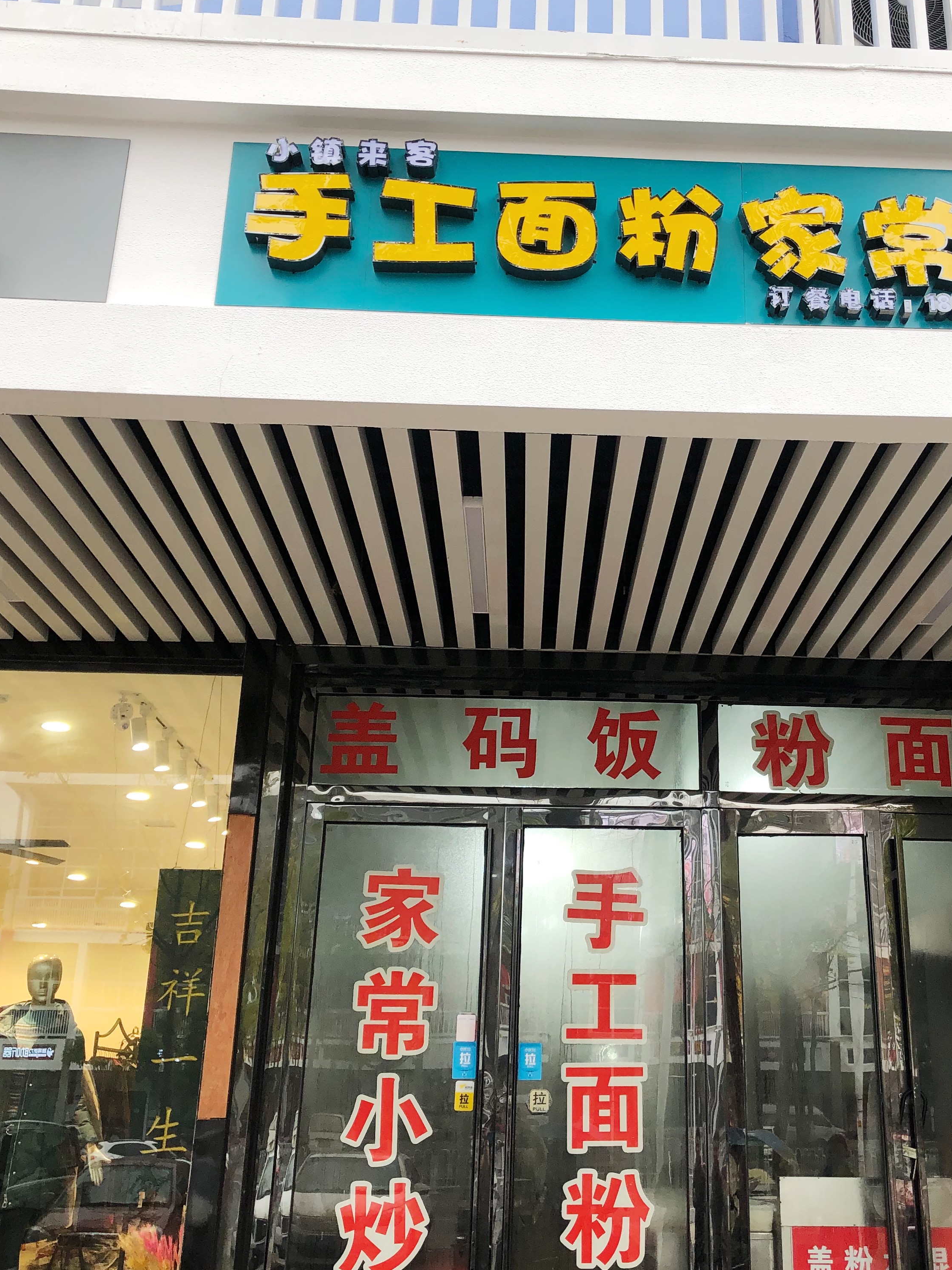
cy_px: 579
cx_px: 617
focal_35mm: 38
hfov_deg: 37.4
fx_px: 1394
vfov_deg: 48.9
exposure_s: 1/120
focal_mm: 4
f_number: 1.8
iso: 40
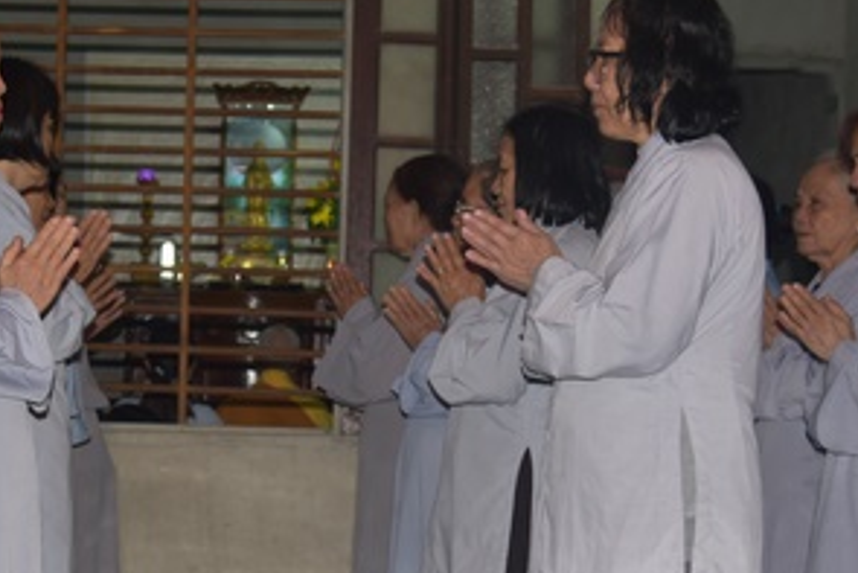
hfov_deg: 26.5
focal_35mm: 75
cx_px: 175
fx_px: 1788
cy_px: 387
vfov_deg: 18.1
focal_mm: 34
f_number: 4
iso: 200
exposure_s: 1/30
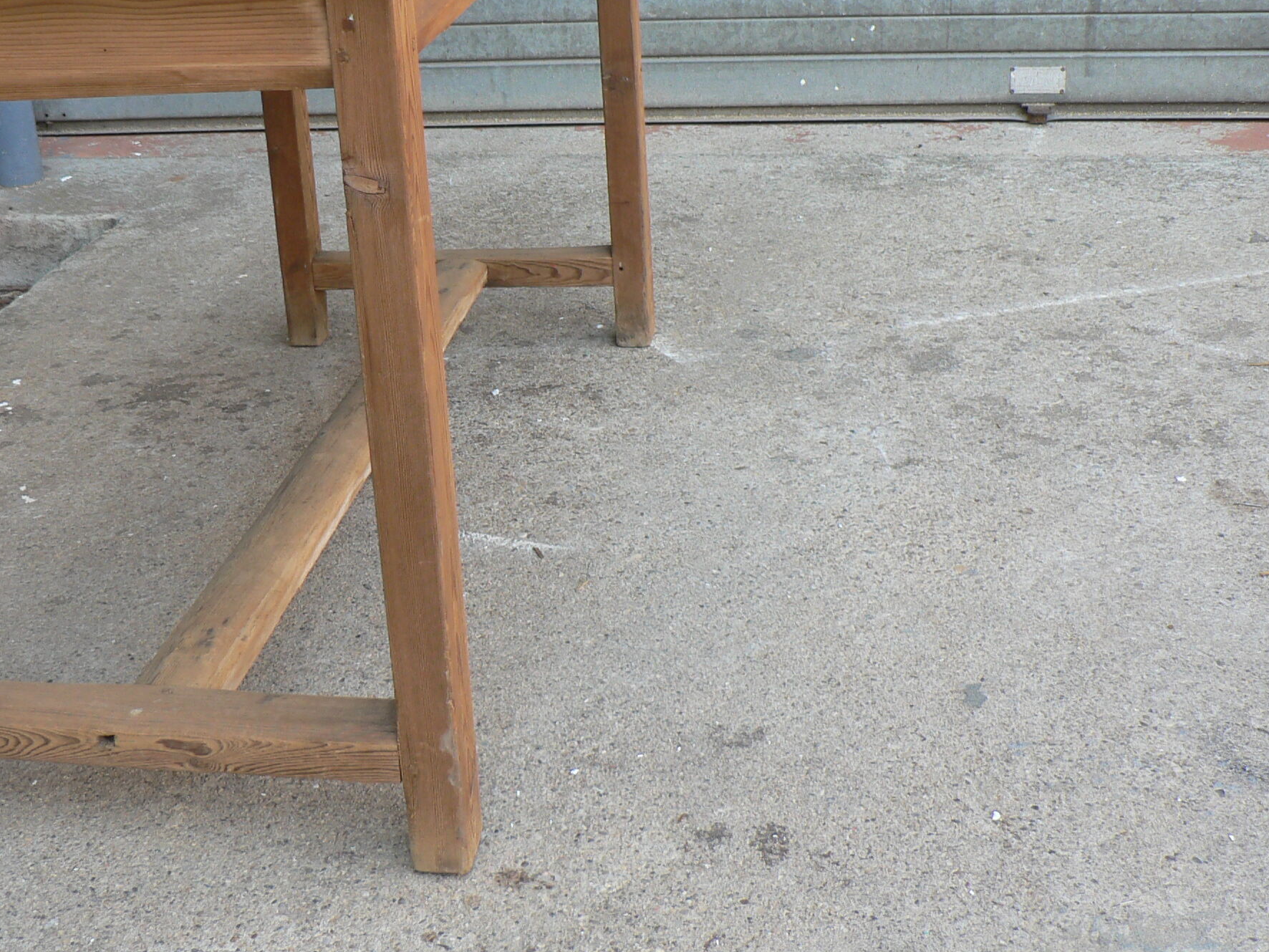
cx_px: 447
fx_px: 1906
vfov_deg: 28.0
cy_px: 374
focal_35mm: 52
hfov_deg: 36.5
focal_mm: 6
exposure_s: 1/100
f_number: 2.8
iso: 80
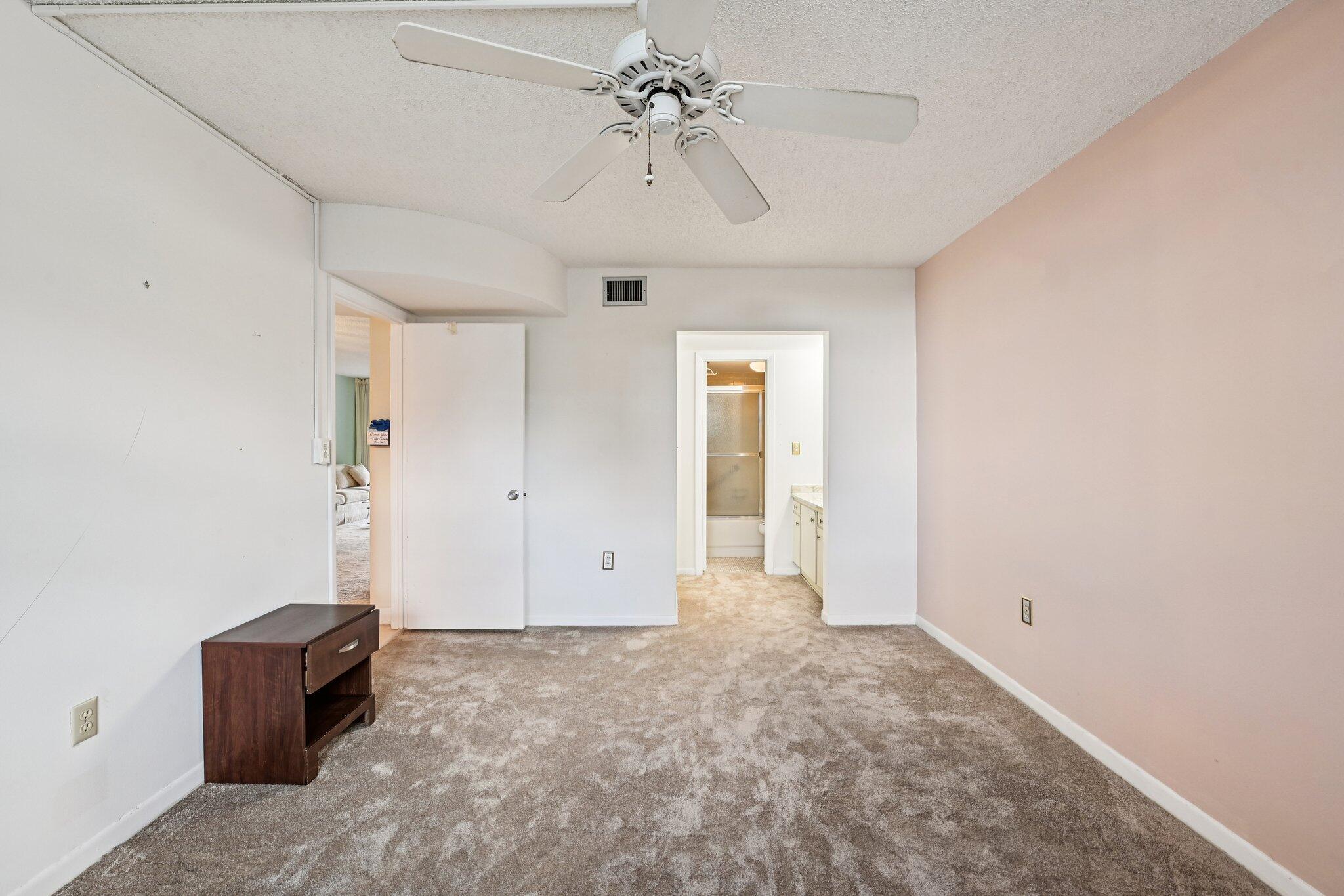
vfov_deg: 81.2
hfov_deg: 104.3
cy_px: 448
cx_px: 672
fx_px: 523
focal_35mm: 14
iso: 220
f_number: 8
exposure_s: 1/13
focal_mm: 14
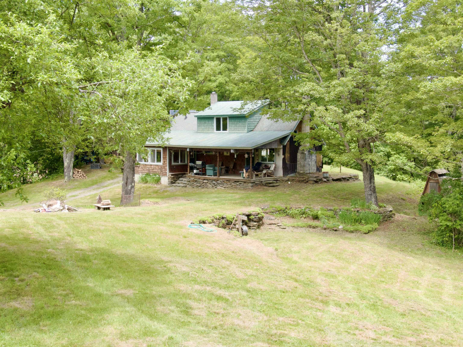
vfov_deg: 30.2
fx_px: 642
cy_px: 174
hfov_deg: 39.7
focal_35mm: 48
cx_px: 232
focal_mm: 8.6
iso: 100
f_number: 3.8
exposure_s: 1/200
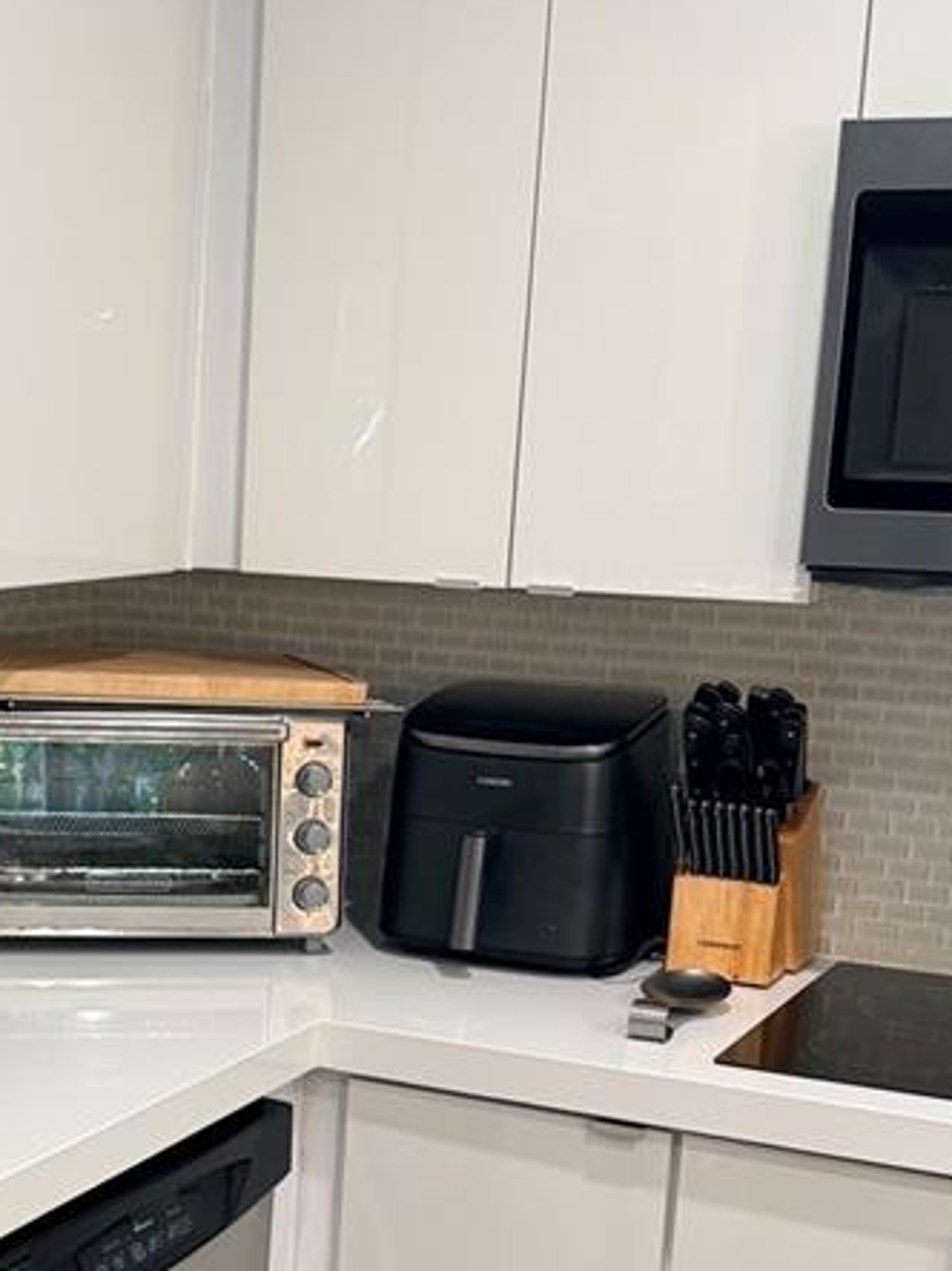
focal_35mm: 65
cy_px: 1019
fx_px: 2385
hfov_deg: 22.2
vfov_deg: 29.2
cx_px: 152
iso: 200
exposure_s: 1/111
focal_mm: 6.76
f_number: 1.78
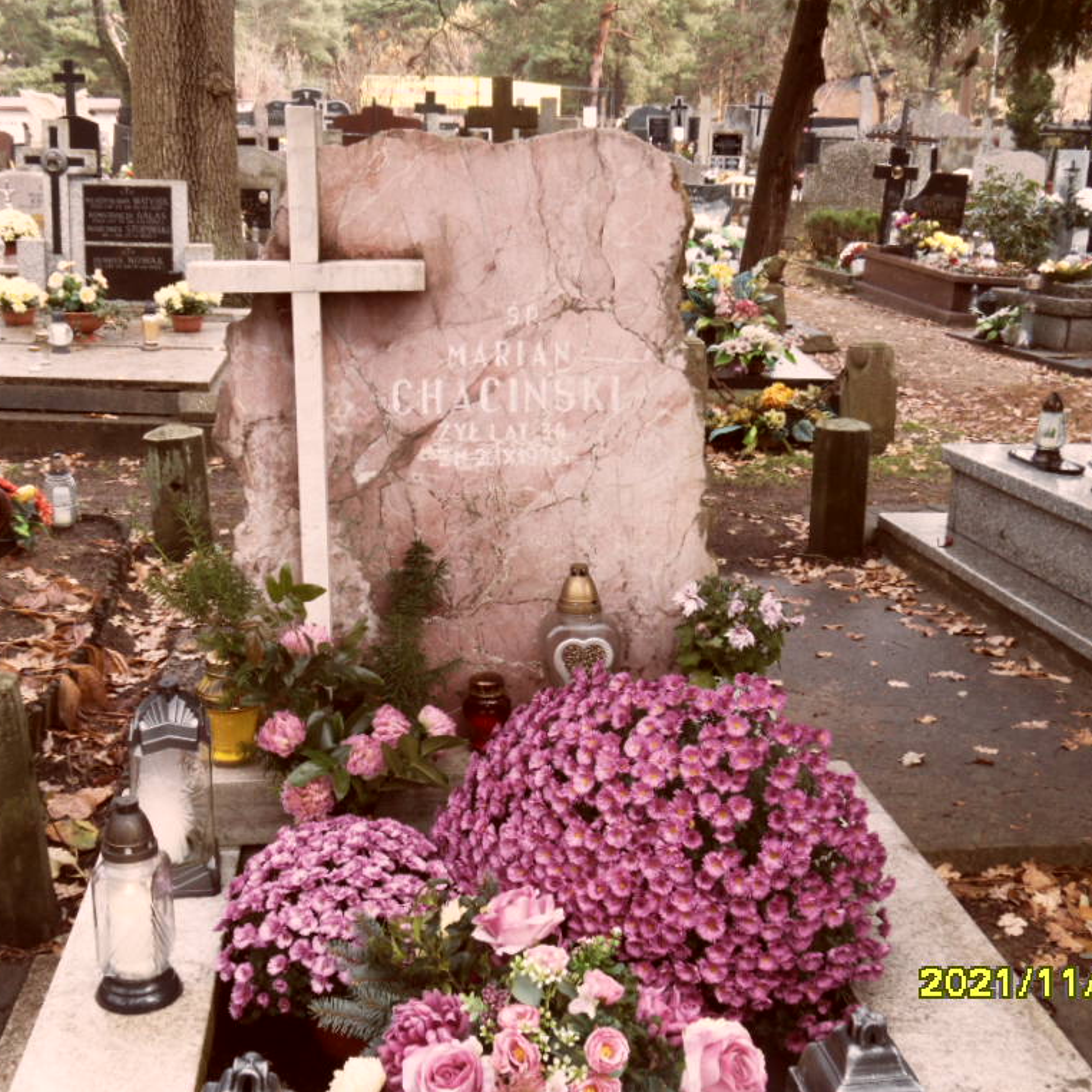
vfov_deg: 43.9
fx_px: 1356
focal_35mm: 38
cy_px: 546
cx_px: 483
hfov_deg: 43.8
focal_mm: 5.3
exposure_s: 1/90
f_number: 3.4
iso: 100
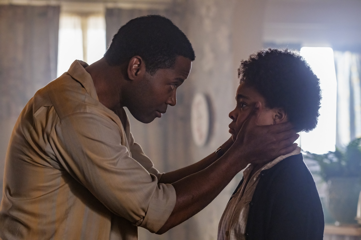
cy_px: 120
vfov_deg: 10.2
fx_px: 1354
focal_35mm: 135
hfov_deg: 15.2
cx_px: 180
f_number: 2.8
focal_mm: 90
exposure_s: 1/125
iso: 2500
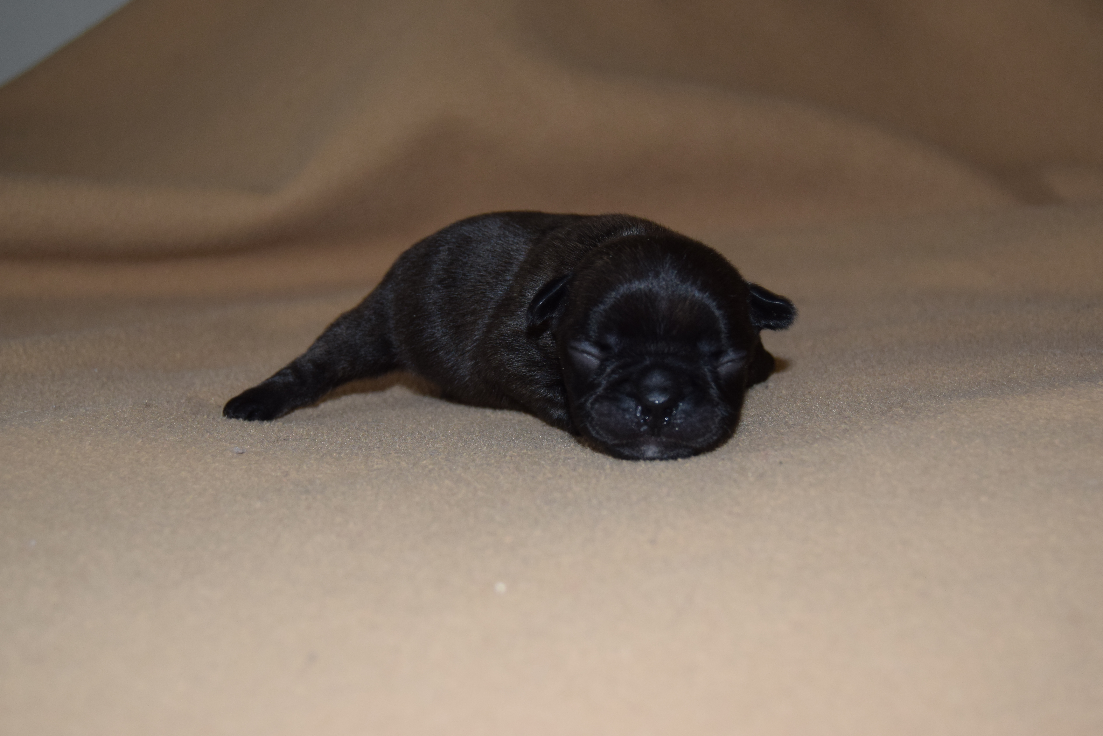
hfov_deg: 35.9
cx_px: 563
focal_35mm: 56
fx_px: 1701
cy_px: 363
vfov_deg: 24.4
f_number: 4.5
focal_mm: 35
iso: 720
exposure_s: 1/60
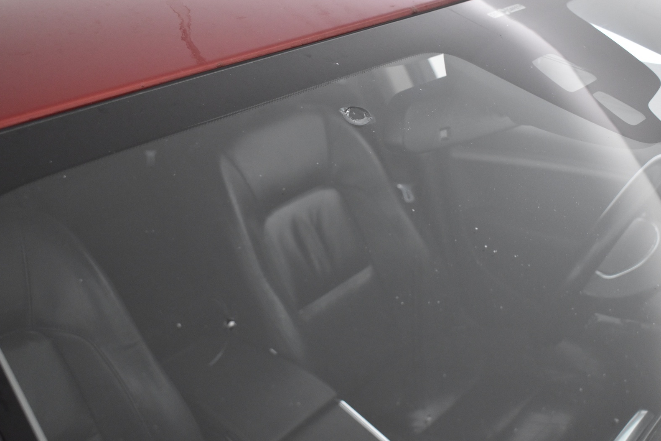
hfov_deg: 45.4
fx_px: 790
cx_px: 326
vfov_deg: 31.2
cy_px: 216
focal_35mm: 43
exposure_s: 1/50
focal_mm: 28
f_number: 4.2
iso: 2000
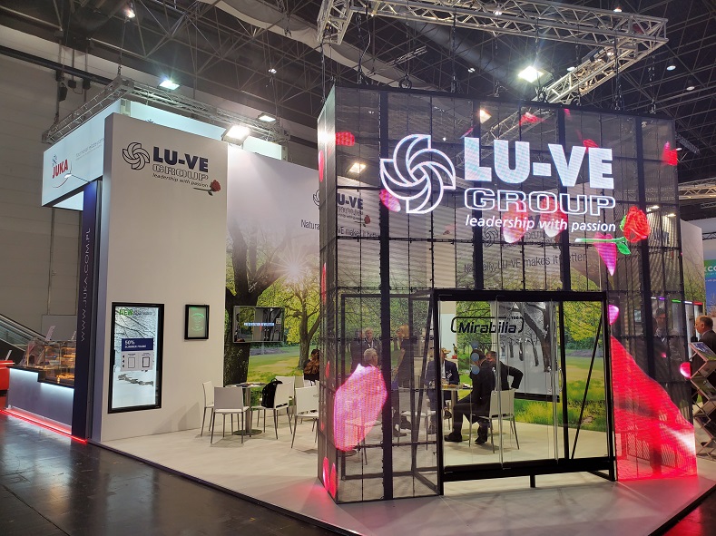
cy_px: 268
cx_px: 358
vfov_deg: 53.0
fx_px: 538
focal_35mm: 26
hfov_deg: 67.3
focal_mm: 4.3
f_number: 2.4
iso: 64
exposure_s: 1/100
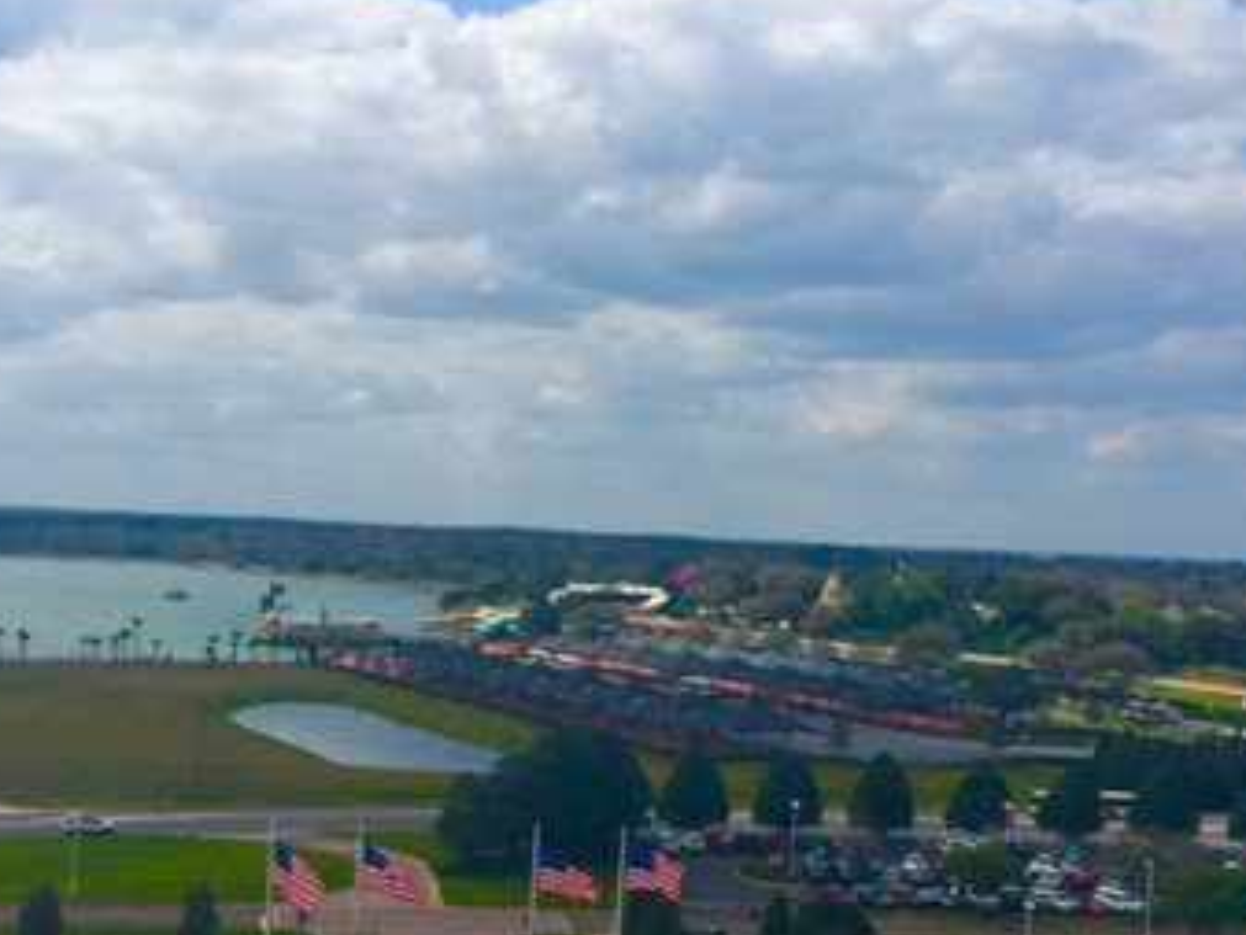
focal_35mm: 55
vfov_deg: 26.5
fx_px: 1980
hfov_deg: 34.9
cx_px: 592
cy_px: 610
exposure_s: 1/3300
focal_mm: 4.15
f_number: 2.2
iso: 32
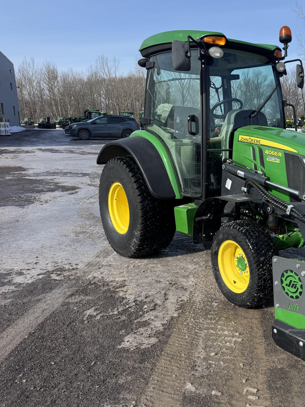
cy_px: 200
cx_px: 273
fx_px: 388
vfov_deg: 55.3
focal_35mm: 33
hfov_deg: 39.9
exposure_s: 1/4310
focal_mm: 6.76
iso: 80
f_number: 1.78
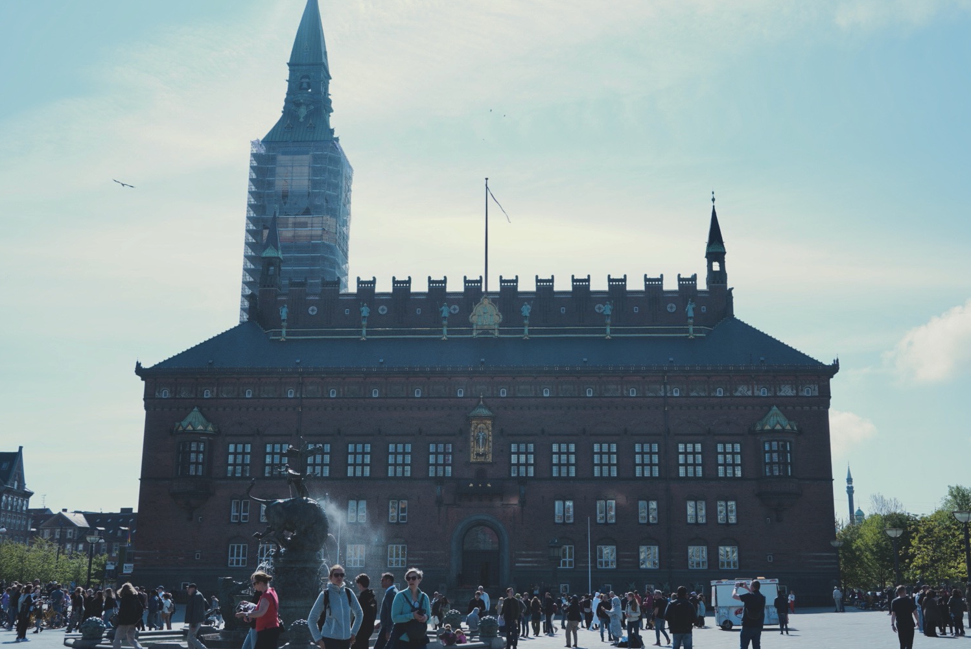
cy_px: 318
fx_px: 1107
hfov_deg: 47.4
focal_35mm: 41
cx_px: 507
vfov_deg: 32.7
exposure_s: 1/320
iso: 100
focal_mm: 38
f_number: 9
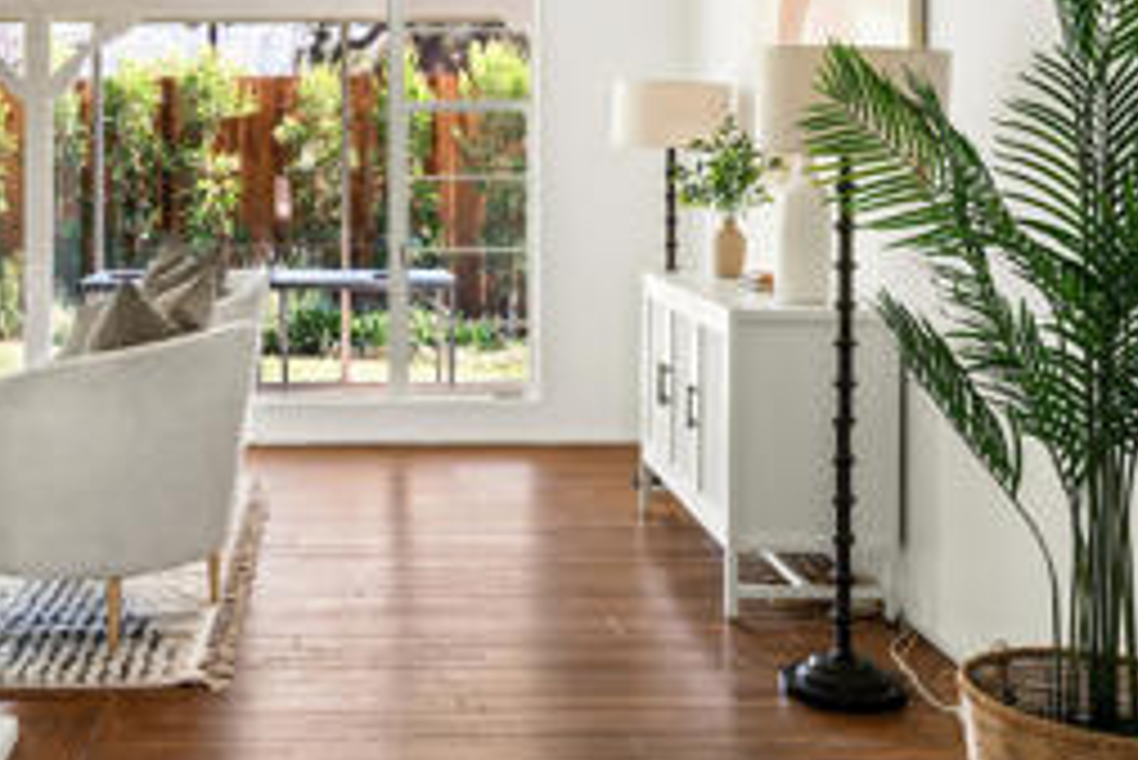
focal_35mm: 48
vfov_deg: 27.6
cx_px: 486
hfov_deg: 41.0
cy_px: 155
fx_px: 1518
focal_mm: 19
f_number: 10
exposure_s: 1/13
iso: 100
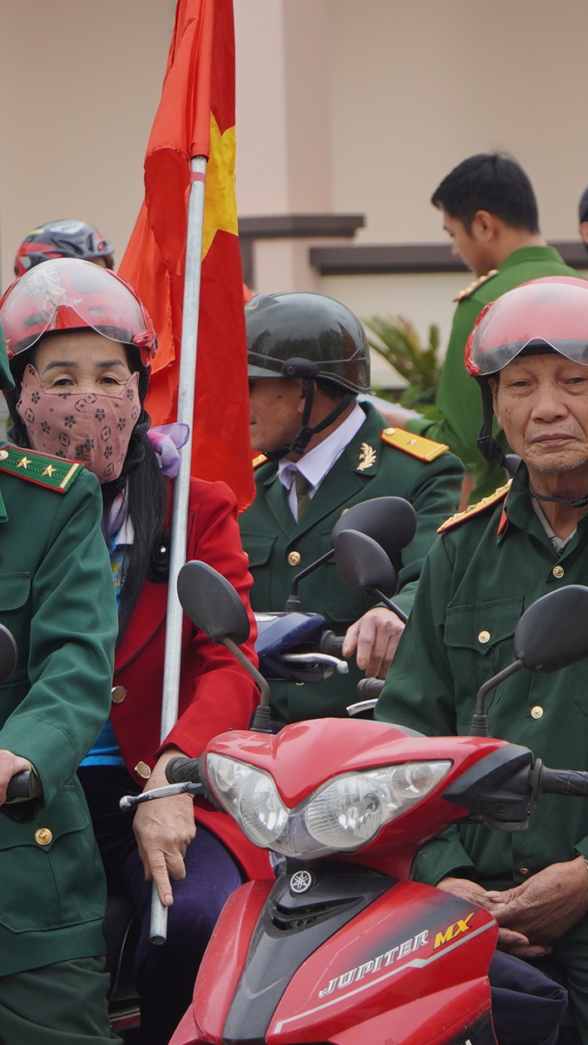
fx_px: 7186
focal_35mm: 259
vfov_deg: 8.3
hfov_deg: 4.7
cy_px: 739
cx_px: 98
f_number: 5
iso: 100
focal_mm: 69
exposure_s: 1/160
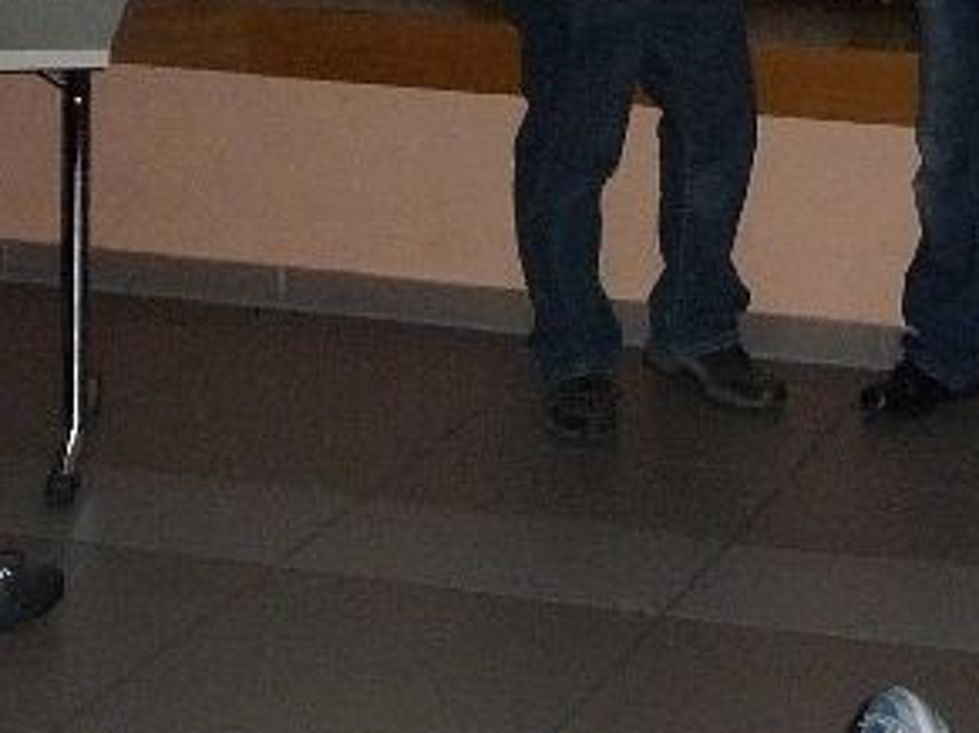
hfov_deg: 19.3
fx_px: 2799
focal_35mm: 99
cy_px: -198
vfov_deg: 14.4
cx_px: 989
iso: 500
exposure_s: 1/30
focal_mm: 6
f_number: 3.7
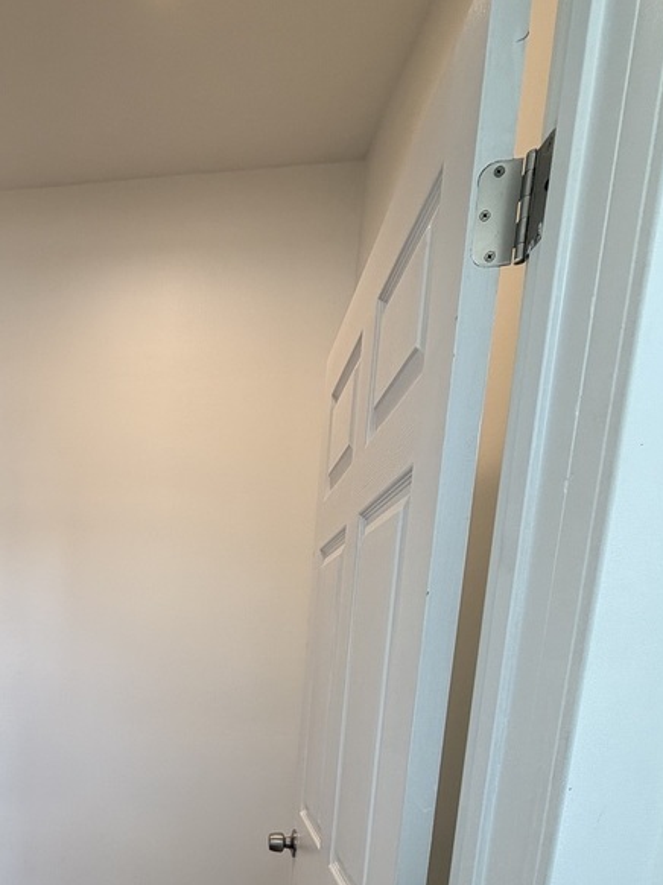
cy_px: 795
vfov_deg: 57.8
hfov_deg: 48.2
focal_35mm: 26
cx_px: 81
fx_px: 664
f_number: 2.2
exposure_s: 1/120
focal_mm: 2.22
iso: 80
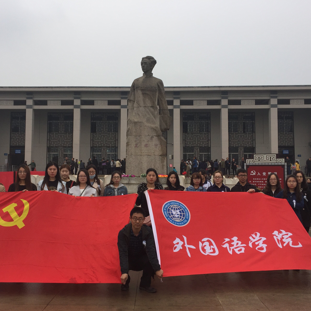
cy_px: 155
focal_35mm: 35
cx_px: 144
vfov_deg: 47.2
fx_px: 356
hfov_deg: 47.2
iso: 32
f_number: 2.2
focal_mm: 4.15
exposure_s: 1/760
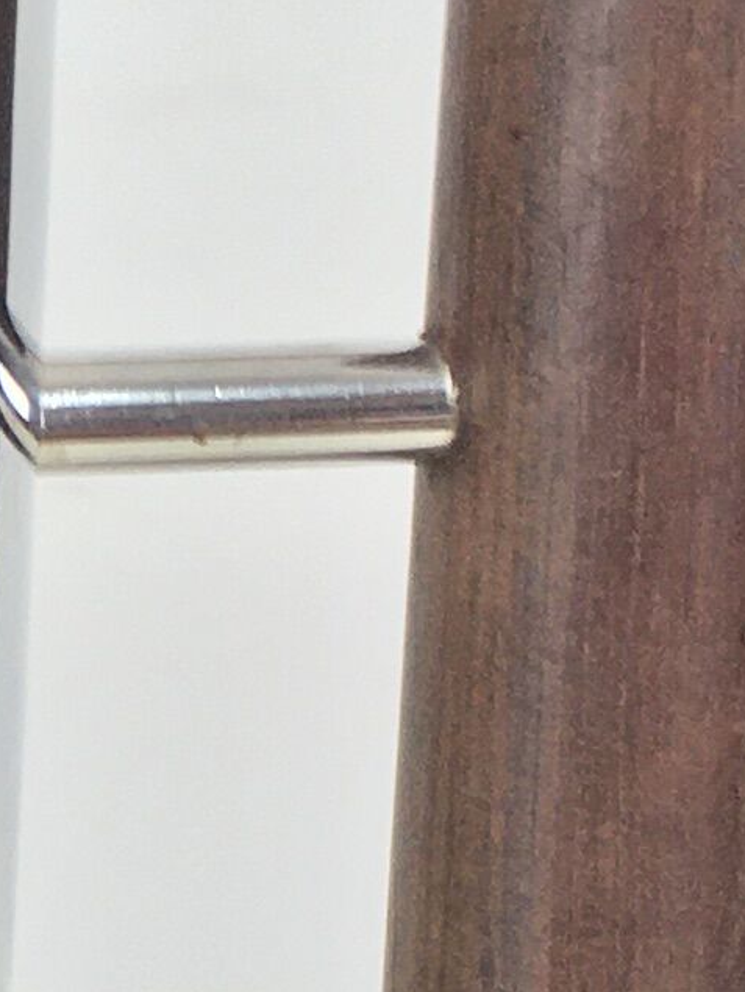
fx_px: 5275
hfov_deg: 7.8
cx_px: -647
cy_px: 1022
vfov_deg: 10.6
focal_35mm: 184
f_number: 2.2
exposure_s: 1/33
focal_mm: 4.15
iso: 32
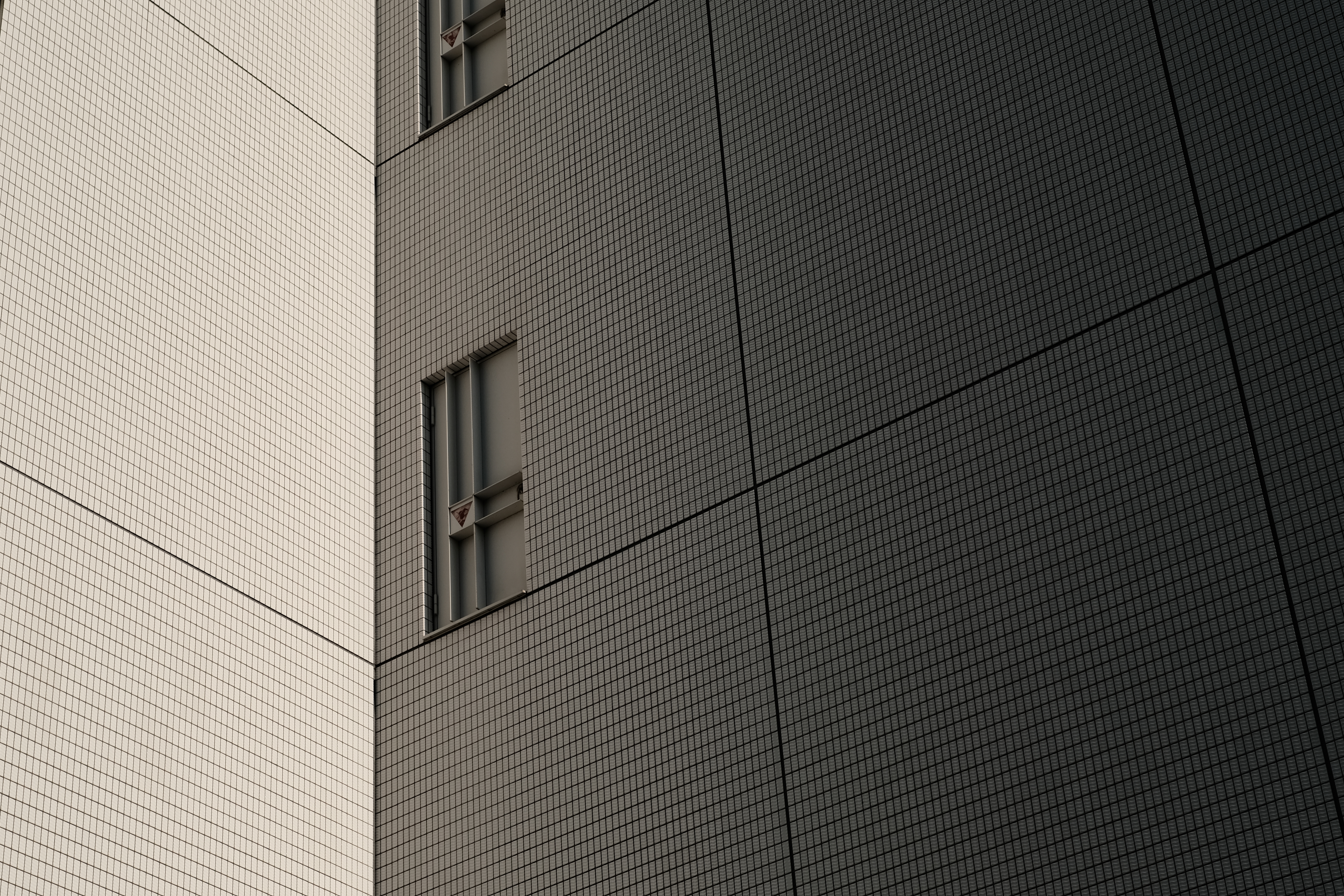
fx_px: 2501
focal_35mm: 67
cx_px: 663
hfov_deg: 30.1
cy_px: 449
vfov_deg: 20.3
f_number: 5.6
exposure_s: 1/1100
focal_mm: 35
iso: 160
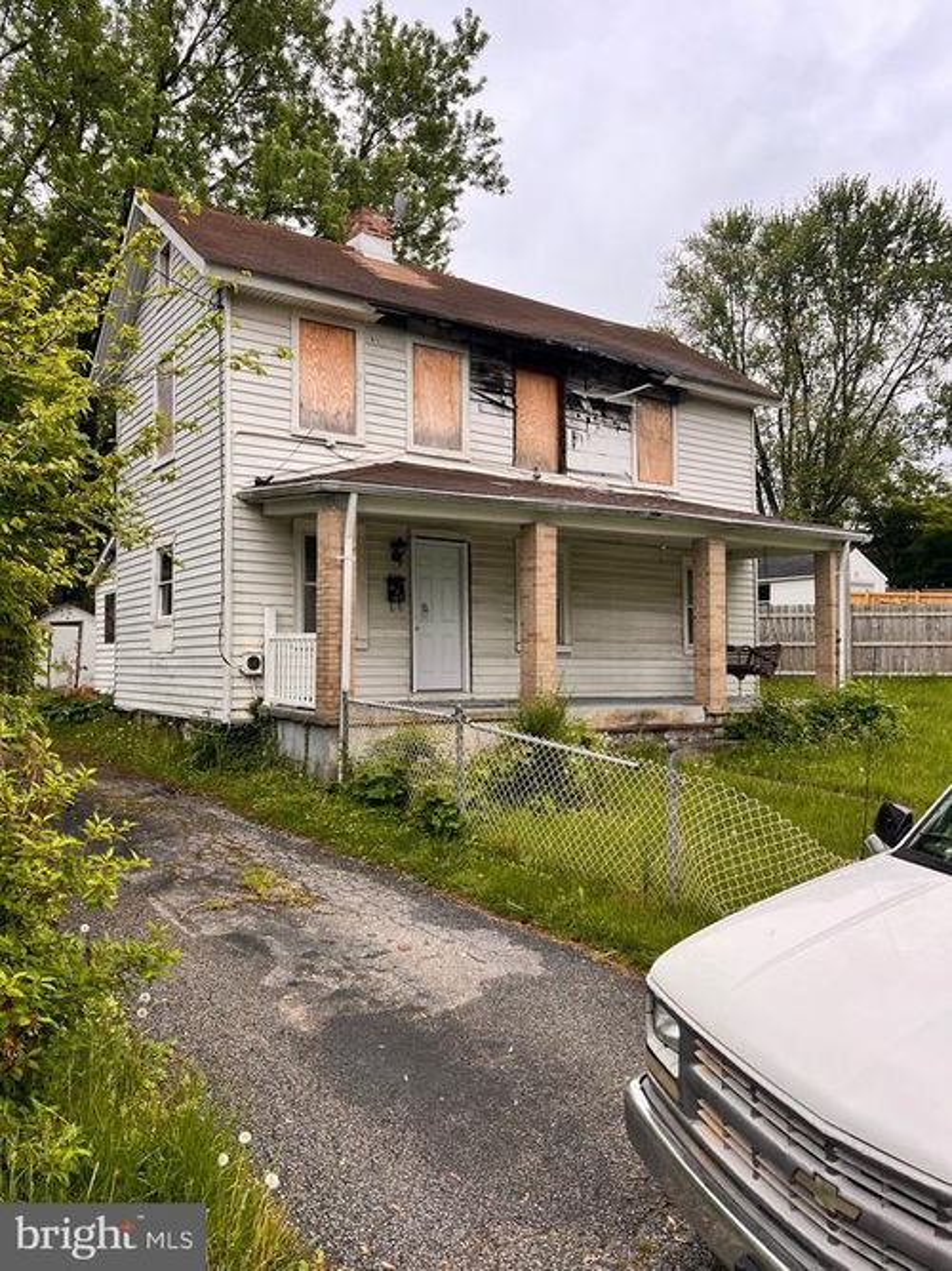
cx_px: 476
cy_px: 636
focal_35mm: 26
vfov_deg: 67.3
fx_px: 954
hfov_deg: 53.0
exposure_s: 1/902
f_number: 1.5
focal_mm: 5.7
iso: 50
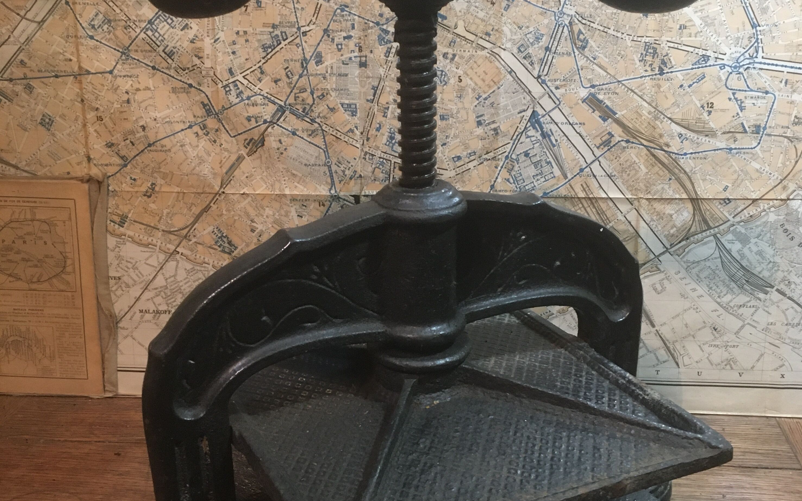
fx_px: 918
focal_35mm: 42
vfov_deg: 30.4
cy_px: 318
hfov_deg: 47.2
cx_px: 411
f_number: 2.2
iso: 200
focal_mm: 4.15
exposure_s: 1/20
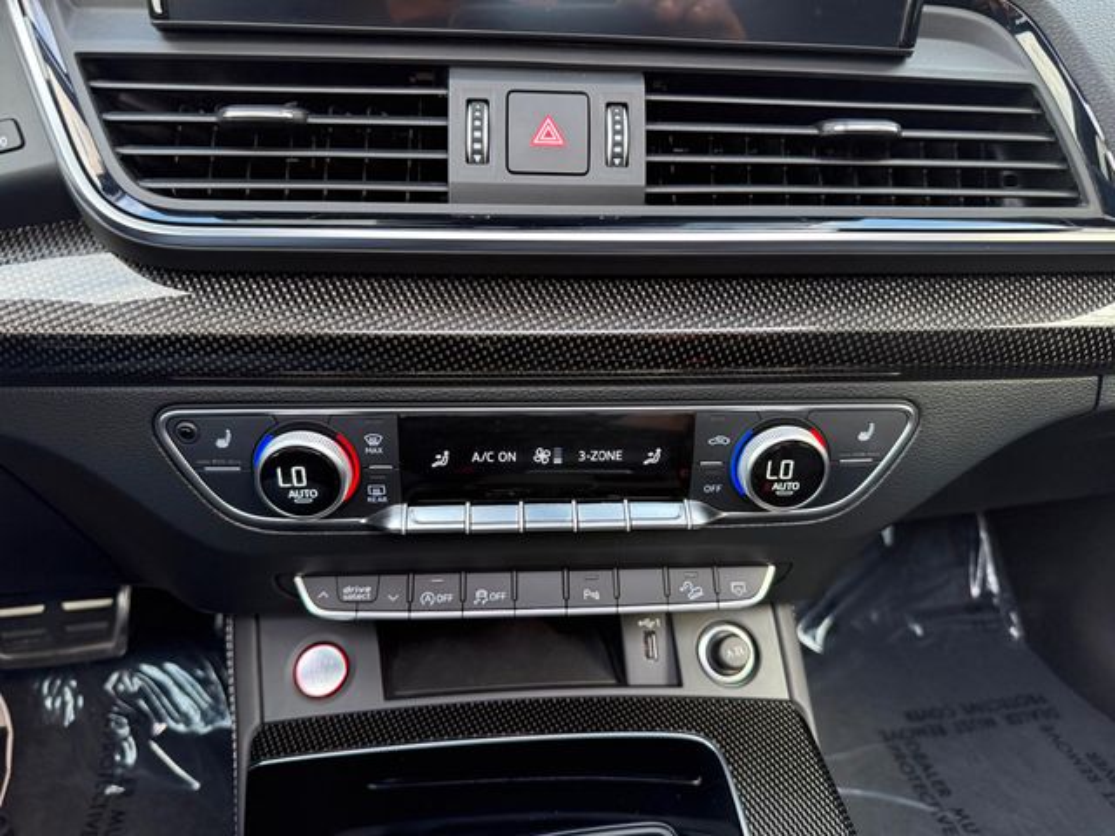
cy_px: 418
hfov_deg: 71.6
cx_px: 558
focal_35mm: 24
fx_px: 773
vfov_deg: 56.8
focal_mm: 6.76
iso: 200
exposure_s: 1/133
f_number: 1.78
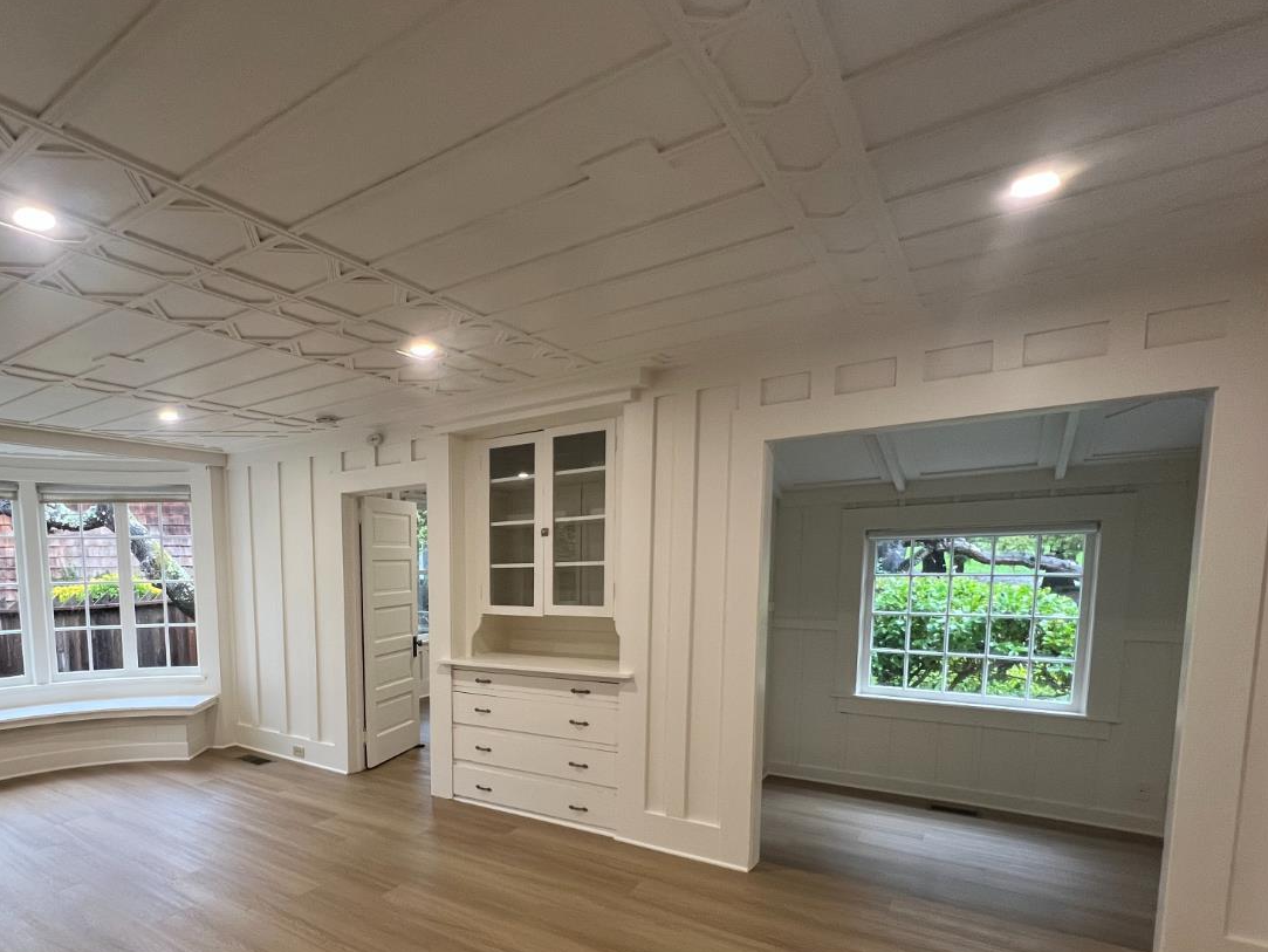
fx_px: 660
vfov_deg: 69.6
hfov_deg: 85.3
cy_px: 633
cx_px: 445
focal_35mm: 18
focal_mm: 1.57
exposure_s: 1/120
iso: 250
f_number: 1.8
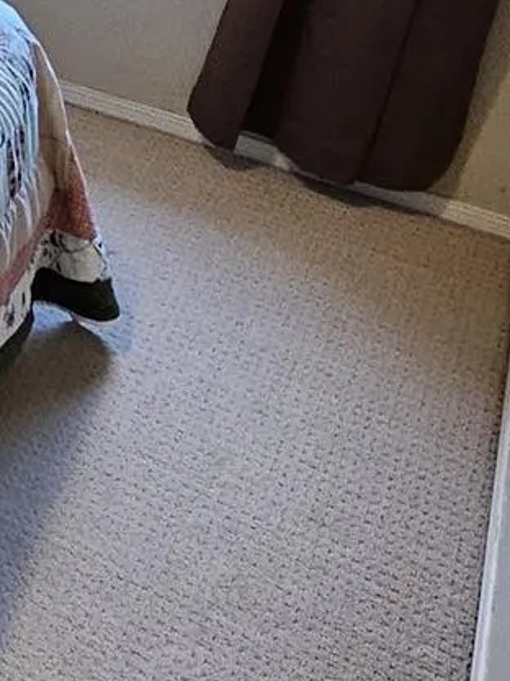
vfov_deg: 25.1
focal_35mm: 72
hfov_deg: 15.4
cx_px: -575
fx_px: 1414
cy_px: -72
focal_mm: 2.2
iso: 320
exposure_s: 1/40
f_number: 2.2
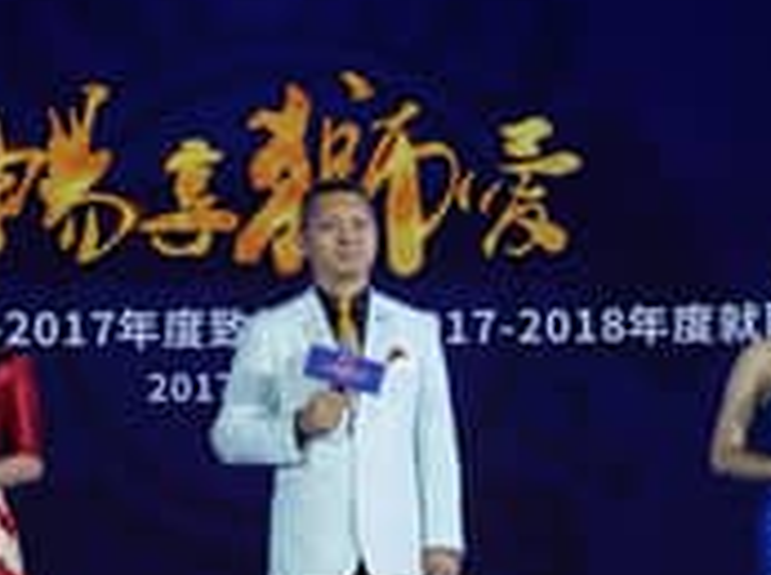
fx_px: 1534
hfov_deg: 28.2
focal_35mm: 69
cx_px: 339
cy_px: 522
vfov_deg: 20.8
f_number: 4
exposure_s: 1/60
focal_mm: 31
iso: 100
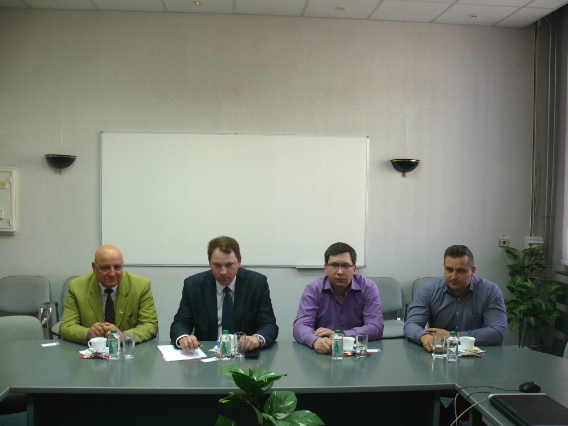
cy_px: 213
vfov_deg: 40.7
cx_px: 284
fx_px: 574
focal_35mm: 35
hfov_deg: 52.6
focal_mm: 7.4
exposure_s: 1/30
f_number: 2.8
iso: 100
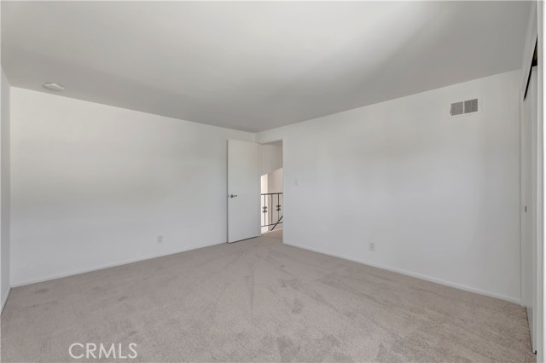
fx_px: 227
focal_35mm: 15
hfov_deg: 100.4
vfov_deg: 77.3
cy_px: 182
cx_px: 273
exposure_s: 1/15
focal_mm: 10
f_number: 5.6
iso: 100
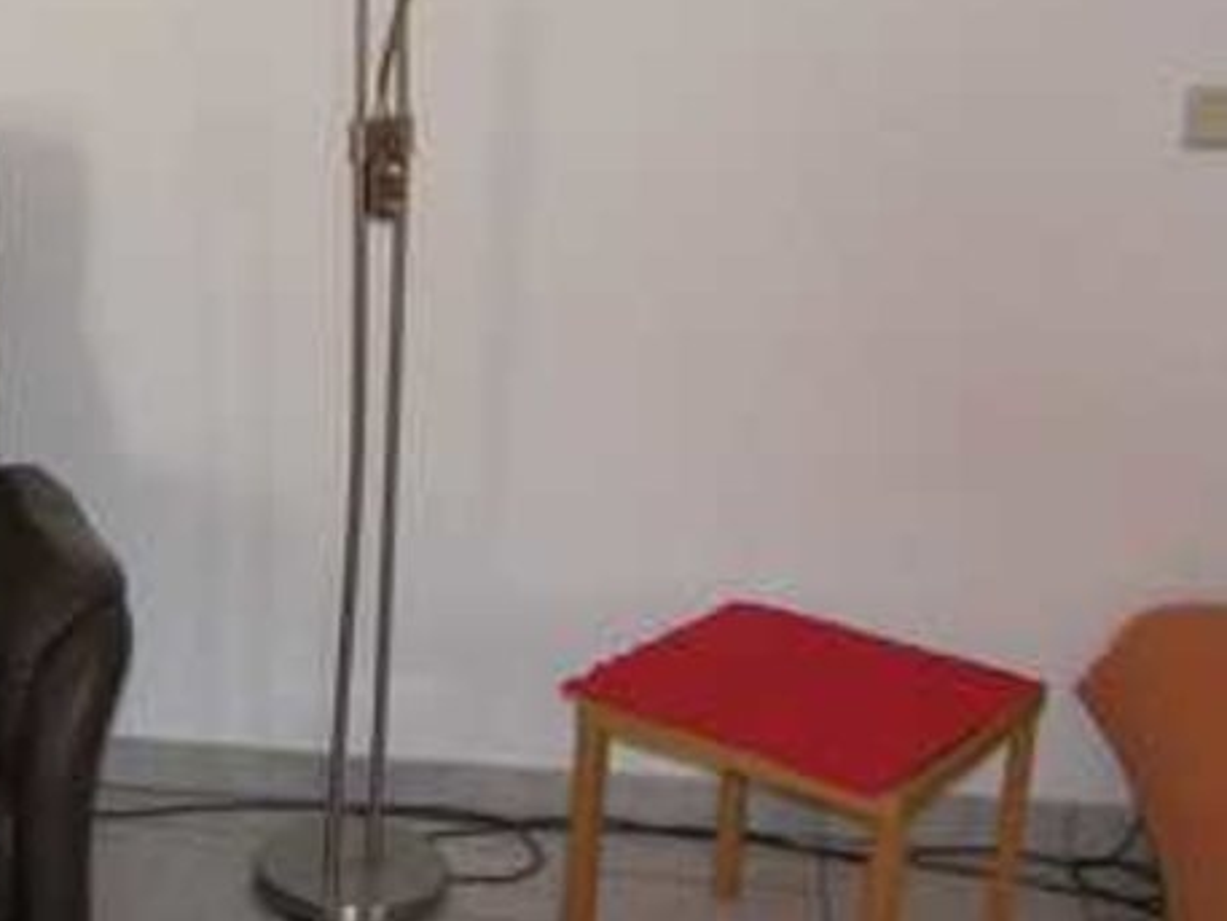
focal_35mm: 63
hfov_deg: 29.2
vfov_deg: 23.3
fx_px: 2234
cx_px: 72
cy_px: 373
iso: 100
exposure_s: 1/30
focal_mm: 5
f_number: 2.8
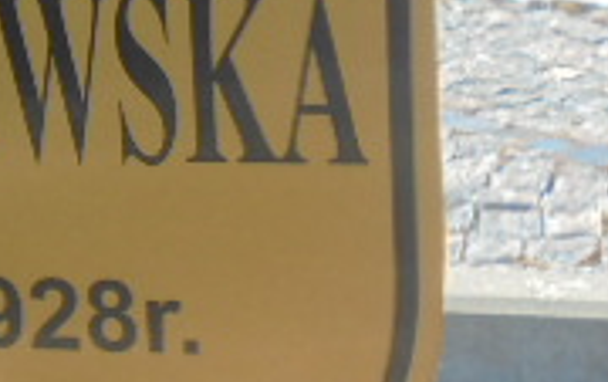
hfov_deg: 13.9
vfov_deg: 9.2
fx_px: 2372
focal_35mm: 143
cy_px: 85
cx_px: -257
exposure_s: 1/200
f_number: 4.2
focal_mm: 6.9
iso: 100
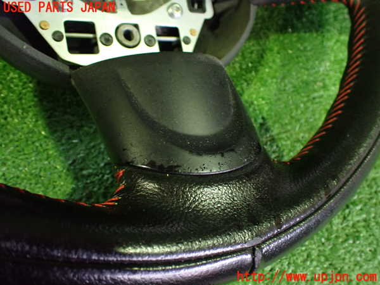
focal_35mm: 30
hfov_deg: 60.0
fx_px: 329
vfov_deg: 46.8
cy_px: 142
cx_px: 190
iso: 1000
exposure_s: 1/30
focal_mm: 5.4
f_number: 2.3
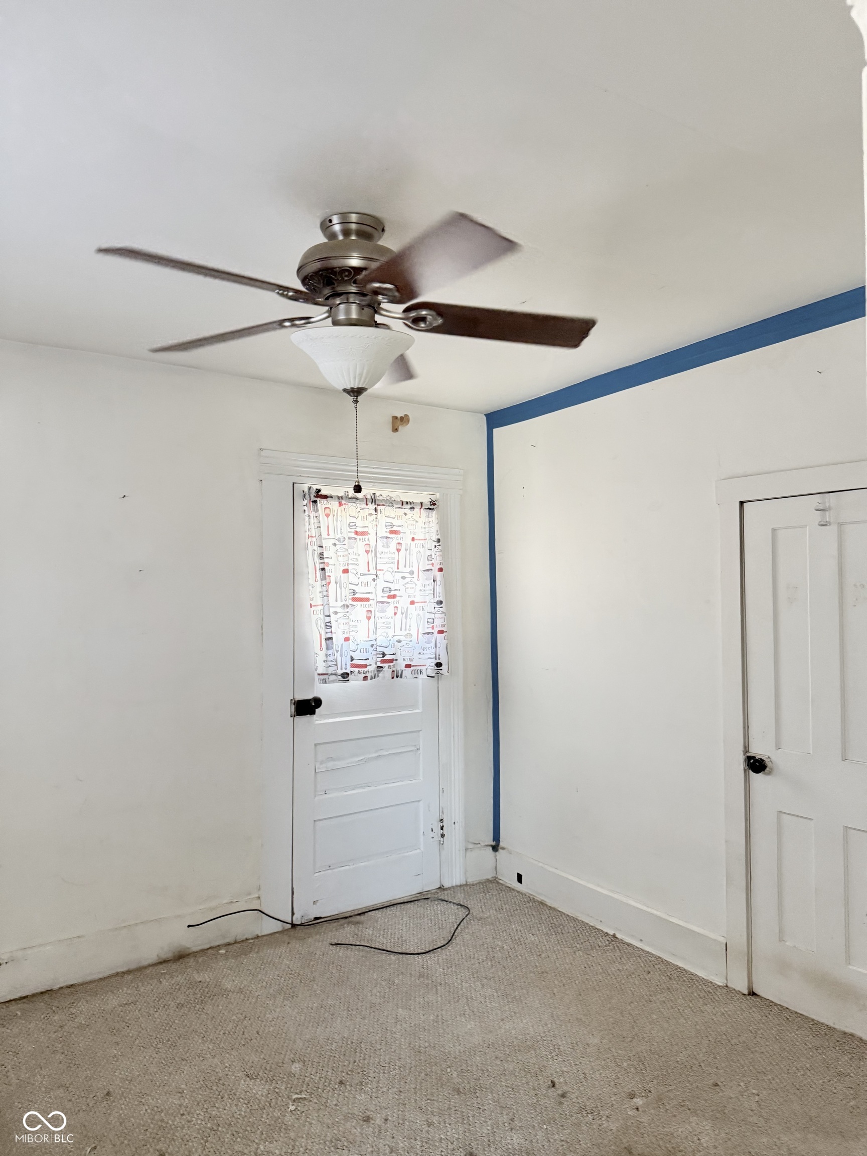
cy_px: 578
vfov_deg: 71.6
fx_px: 801
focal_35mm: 24
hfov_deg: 56.8
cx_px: 434
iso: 400
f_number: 1.78
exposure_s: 1/60
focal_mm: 6.76
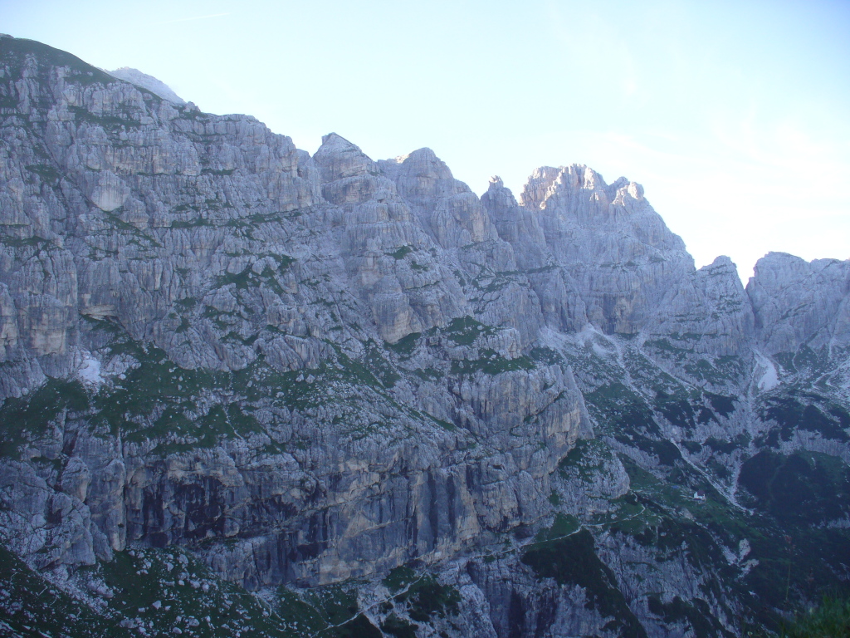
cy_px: 319
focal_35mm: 37
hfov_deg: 50.1
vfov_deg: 38.7
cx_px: 425
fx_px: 909
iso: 80
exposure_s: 1/200
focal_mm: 6.1
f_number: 2.8
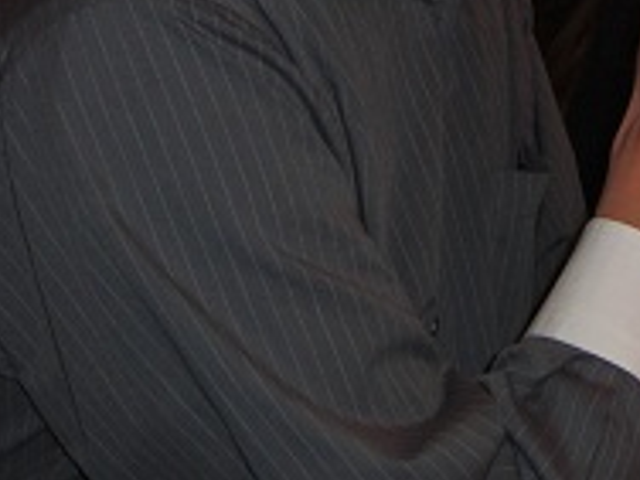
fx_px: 1682
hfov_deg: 20.9
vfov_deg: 15.7
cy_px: -70
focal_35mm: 91
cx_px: 623
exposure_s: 1/30
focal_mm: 6.9
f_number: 3
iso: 100
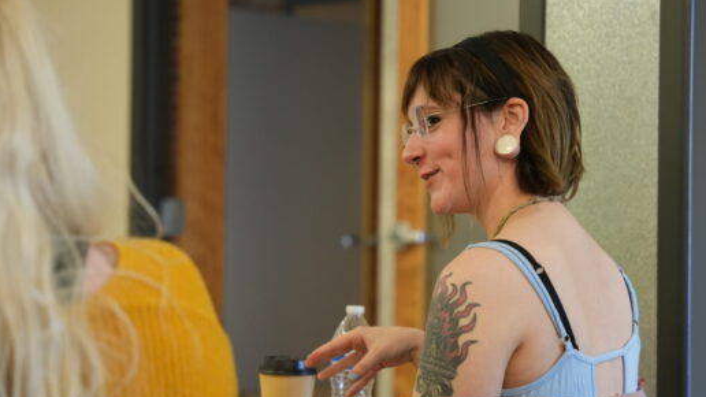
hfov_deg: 20.6
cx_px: 341
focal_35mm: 104
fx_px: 1947
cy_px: 244
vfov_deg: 11.6
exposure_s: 1/80
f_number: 2.8
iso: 1600
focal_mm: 70
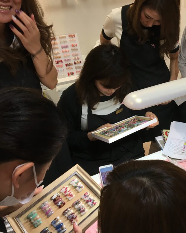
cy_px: 116
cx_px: 145
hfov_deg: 37.9
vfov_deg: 47.9
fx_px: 262
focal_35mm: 38
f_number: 2.2
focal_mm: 4.15
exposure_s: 1/30
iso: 50
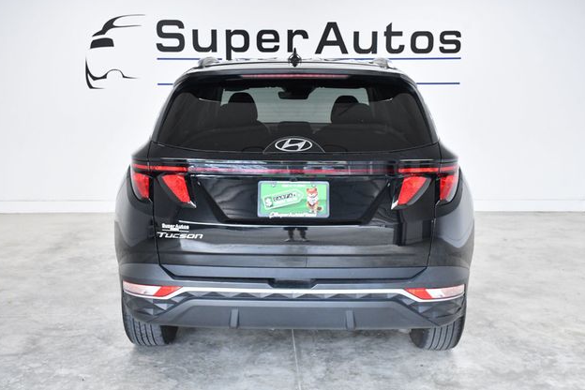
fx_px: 666
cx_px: 288
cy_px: 191
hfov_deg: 47.4
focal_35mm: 41
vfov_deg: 32.6
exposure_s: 1/250
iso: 2500
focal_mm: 27
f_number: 8
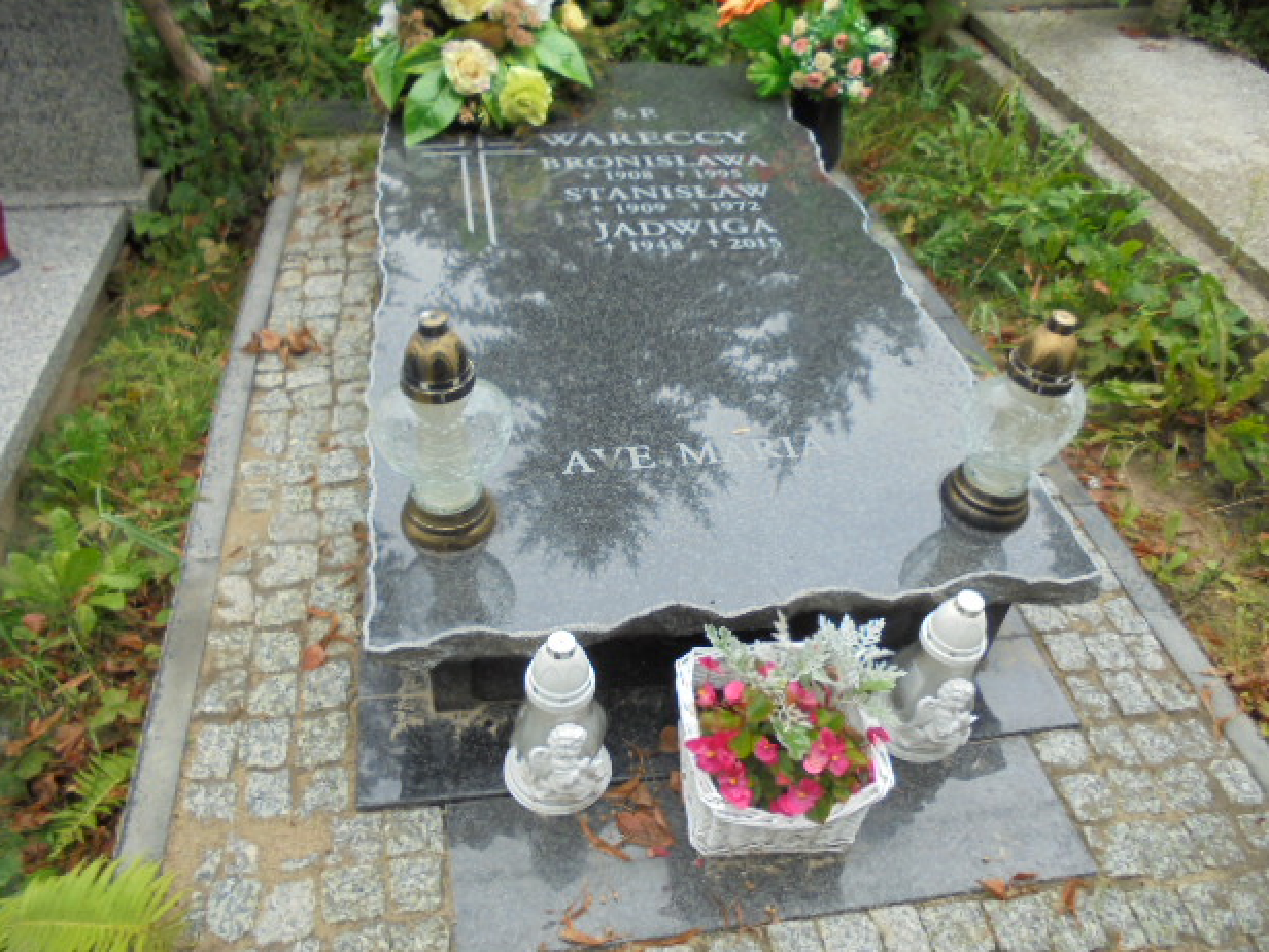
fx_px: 990
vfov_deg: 51.4
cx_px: 622
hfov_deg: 65.3
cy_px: 480
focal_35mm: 27
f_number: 3.5
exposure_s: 1/80
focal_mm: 4.6
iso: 100
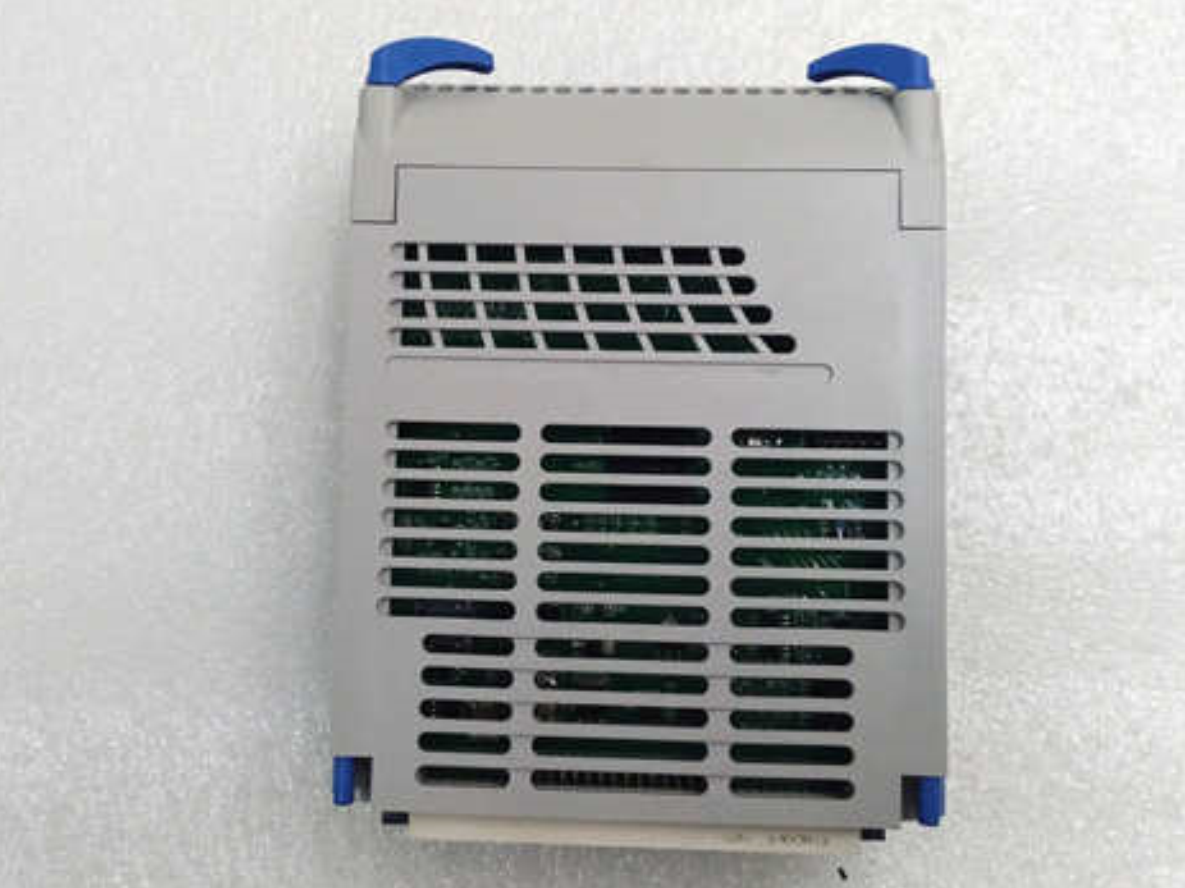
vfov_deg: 40.6
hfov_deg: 52.6
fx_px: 1198
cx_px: 568
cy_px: 407
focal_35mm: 35
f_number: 2
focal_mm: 3.79
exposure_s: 1/33
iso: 362
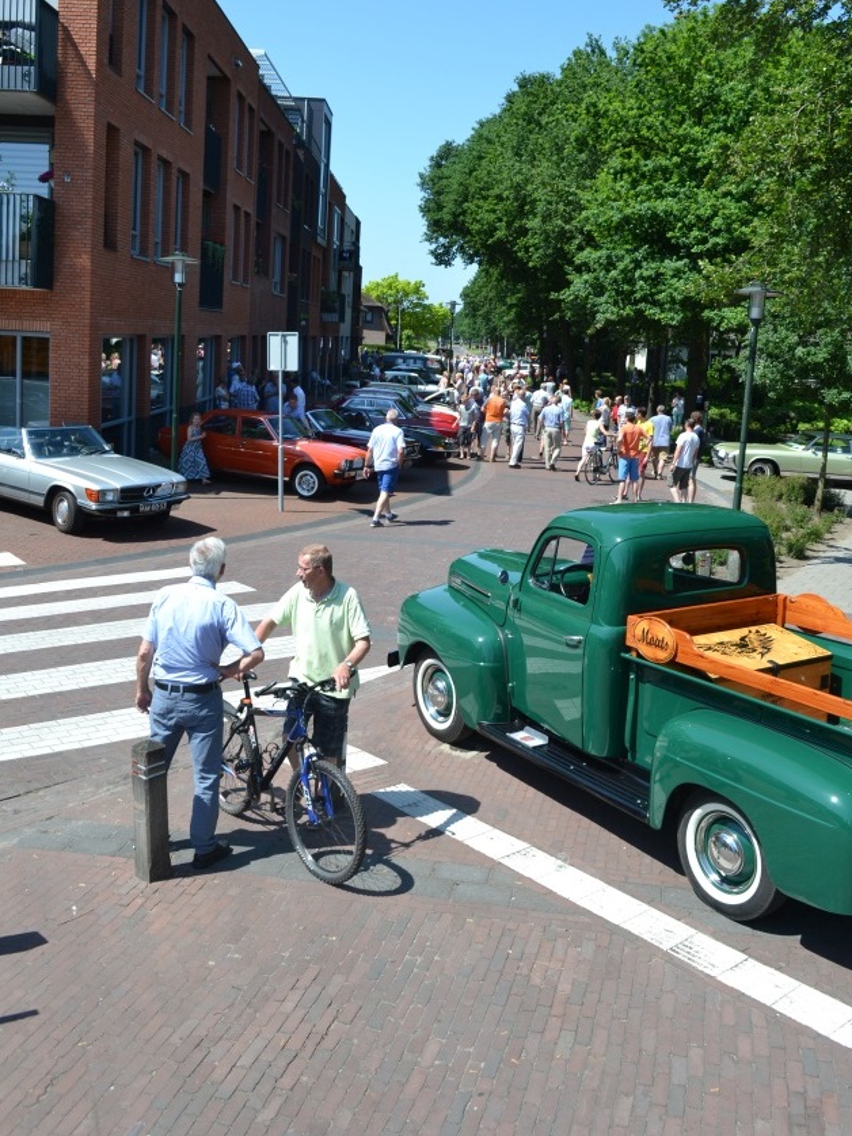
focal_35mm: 31
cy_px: 511
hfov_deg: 45.4
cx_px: 447
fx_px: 1018
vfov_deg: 58.2
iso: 100
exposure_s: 1/200
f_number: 7.1
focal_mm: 18
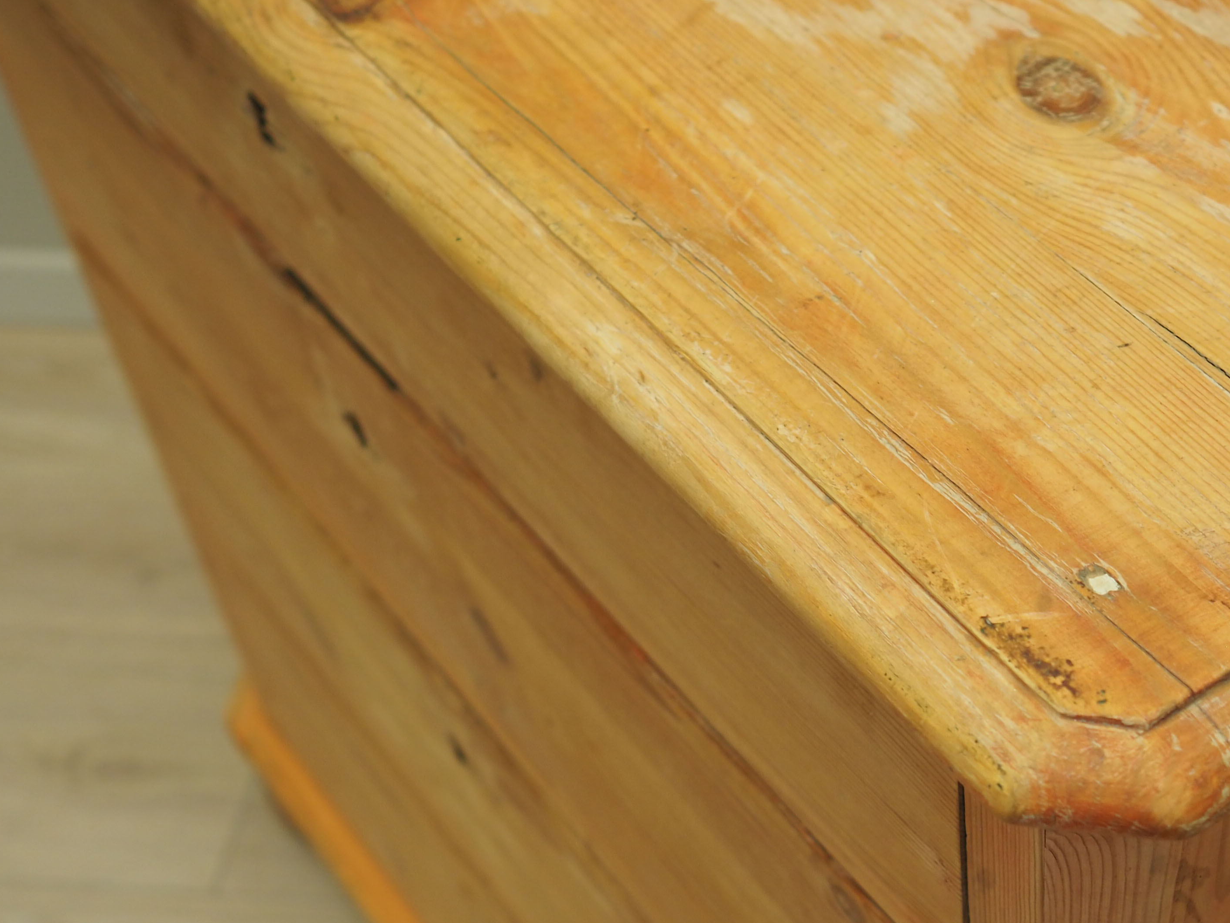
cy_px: 772
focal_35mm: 61
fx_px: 2167
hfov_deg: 30.7
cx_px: 1030
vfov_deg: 23.6
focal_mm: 17
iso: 250
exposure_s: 1/40
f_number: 2.5
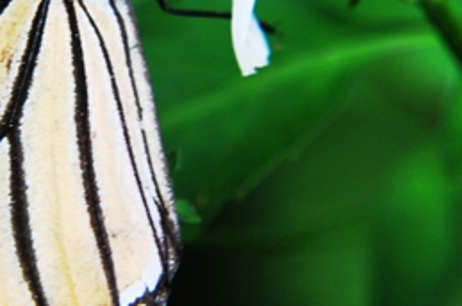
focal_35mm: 241
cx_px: 54
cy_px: 31
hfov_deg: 8.5
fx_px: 3089
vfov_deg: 5.7
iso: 250
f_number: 7.1
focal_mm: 52
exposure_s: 1/100
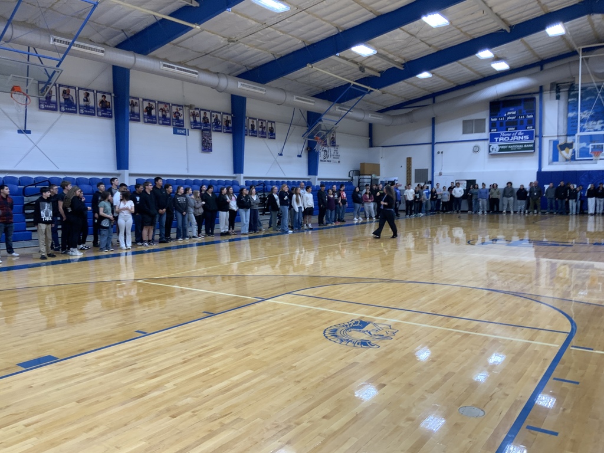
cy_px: 226
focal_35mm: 29
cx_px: 302
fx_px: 506
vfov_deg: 48.2
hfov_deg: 61.7
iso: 64
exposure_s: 1/60
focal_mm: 3
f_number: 1.8
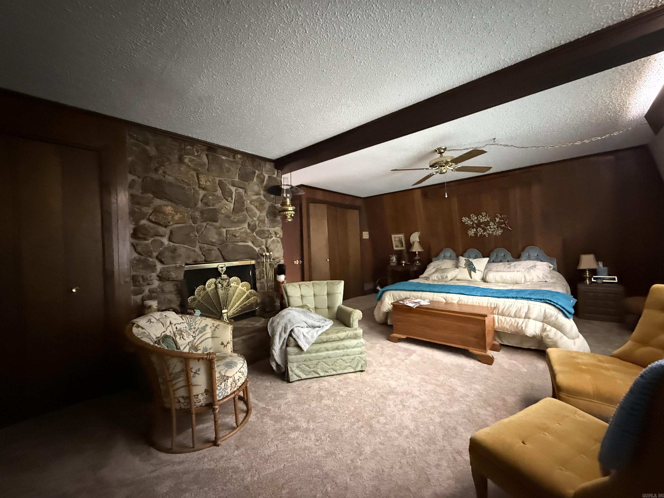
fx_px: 269
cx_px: 332
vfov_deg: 85.7
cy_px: 249
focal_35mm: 14
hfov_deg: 102.1
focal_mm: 2.22
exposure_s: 1/30
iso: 1600
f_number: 2.2
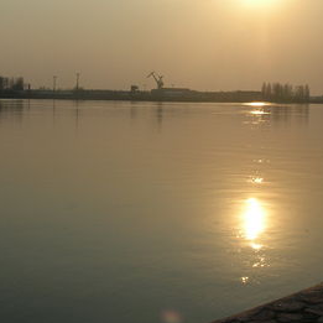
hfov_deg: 26.1
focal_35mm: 65
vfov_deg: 26.4
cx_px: 245
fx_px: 686
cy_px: 129
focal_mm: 6
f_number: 3.7
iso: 50
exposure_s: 1/1211
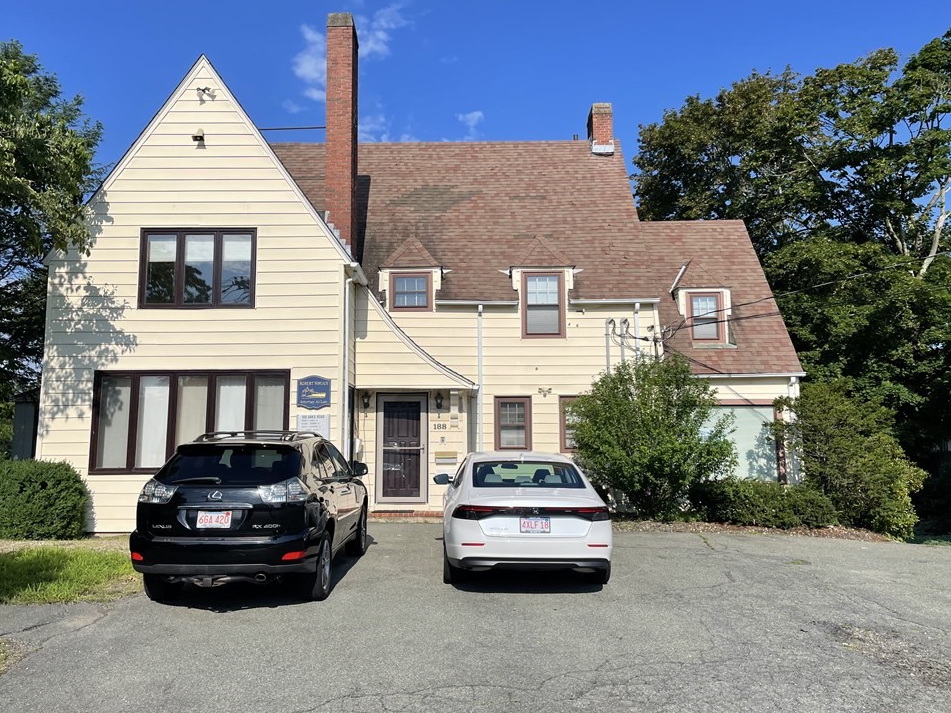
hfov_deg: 63.4
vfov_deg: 49.7
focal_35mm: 28
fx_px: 769
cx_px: 444
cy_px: 340
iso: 32
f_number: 1.6
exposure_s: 1/6494
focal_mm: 4.2
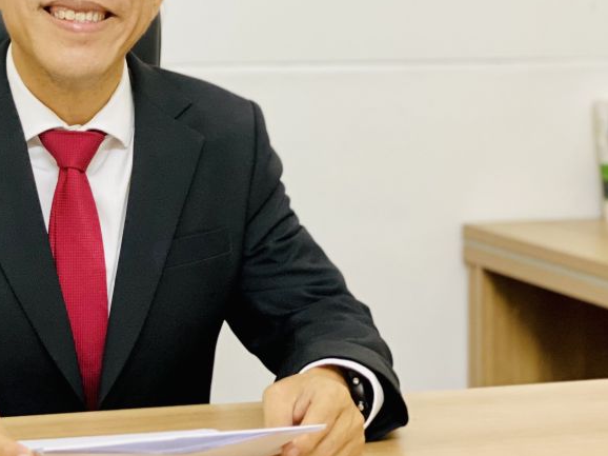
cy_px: 98
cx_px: 95
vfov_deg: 16.3
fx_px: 1580
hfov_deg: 21.4
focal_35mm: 90
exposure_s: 1/33
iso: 400
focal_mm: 6
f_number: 2
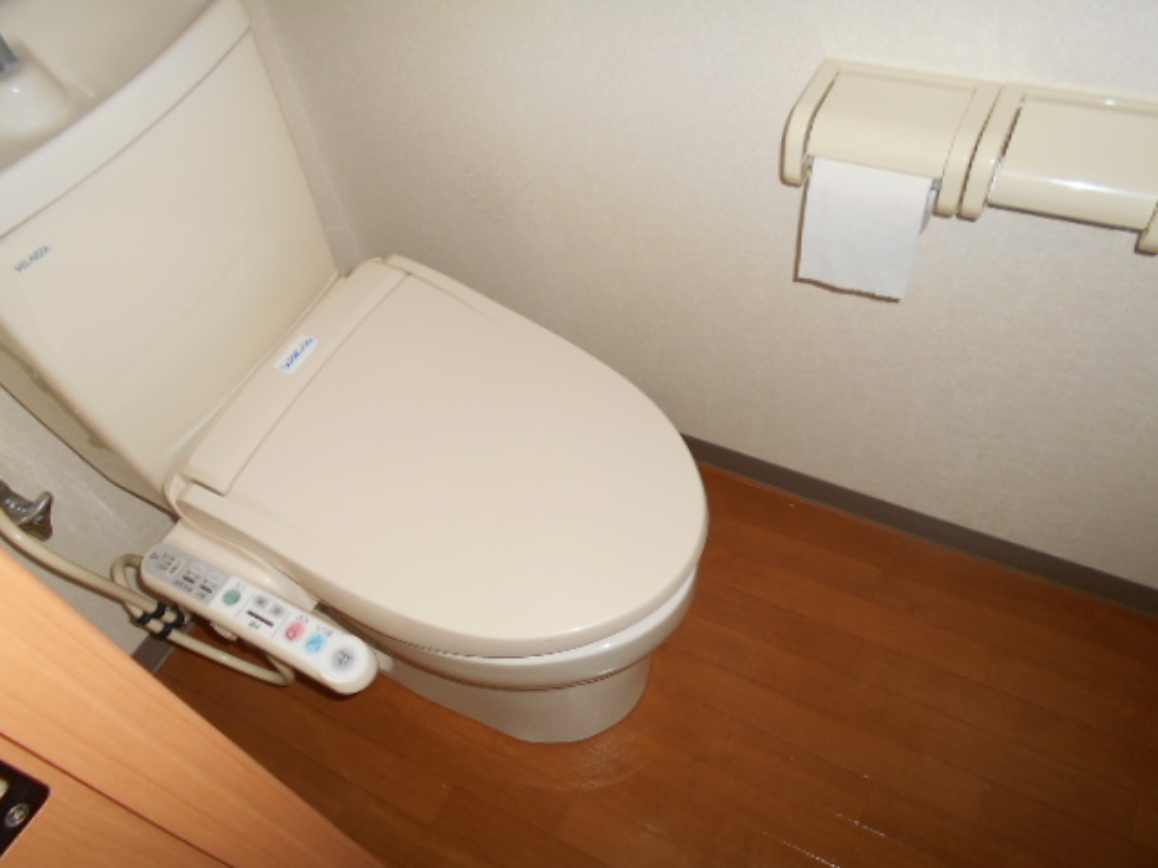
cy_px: 434
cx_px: 579
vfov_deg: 53.1
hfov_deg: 67.3
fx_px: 870
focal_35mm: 26
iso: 80
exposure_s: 1/25
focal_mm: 4.6
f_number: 3.2
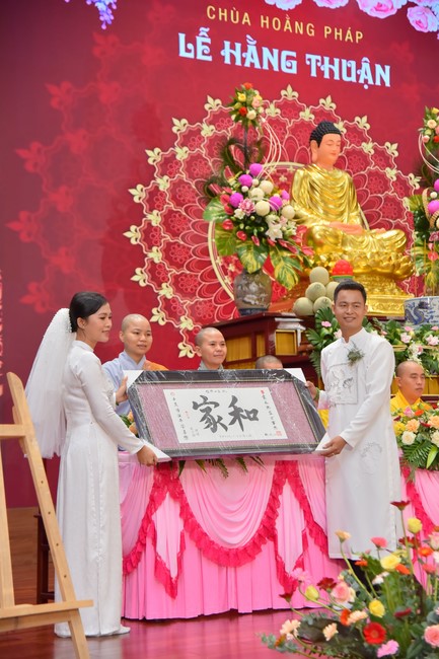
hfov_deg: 19.4
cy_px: 330
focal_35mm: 70
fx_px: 1281
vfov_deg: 28.9
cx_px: 220
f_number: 5
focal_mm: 70
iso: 1250
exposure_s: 1/200
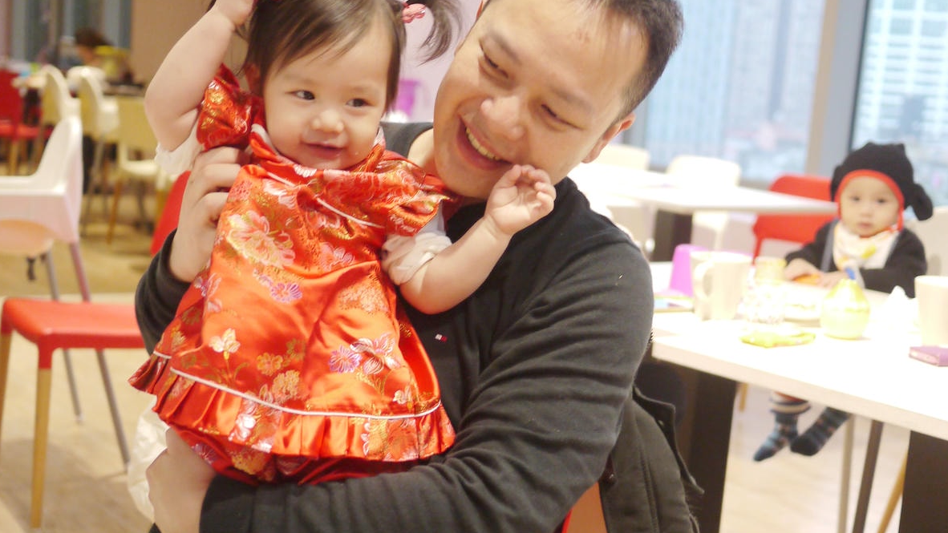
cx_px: 471
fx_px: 1483
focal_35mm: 59
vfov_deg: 20.3
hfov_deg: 35.4
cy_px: 369
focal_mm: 20
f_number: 1.7
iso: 500
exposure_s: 1/60
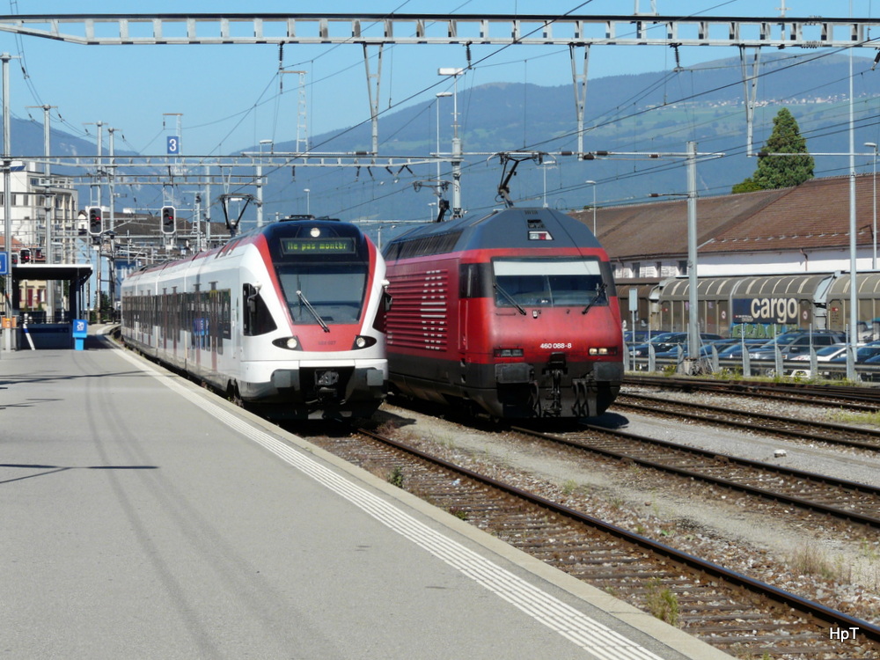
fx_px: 2263
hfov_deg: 22.0
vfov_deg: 16.6
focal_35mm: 89
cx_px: 440
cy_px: 330
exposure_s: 1/500
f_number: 5.6
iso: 100
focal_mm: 14.7
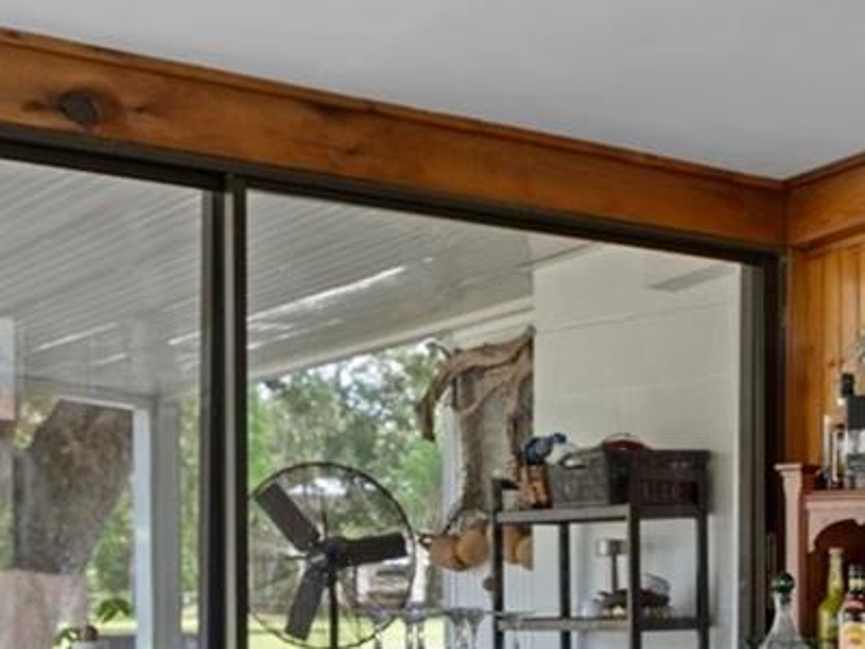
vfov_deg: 19.6
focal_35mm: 73
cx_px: 917
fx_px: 1824
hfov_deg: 25.1
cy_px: 634
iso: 320
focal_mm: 19
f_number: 9
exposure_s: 1/1.67
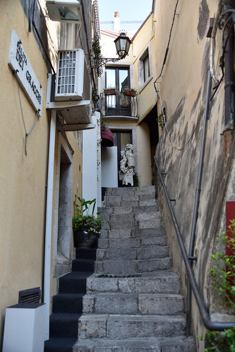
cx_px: 118
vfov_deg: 60.3
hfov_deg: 42.3
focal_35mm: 31
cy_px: 176
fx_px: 304
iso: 140
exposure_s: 1/200
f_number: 4
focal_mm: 31
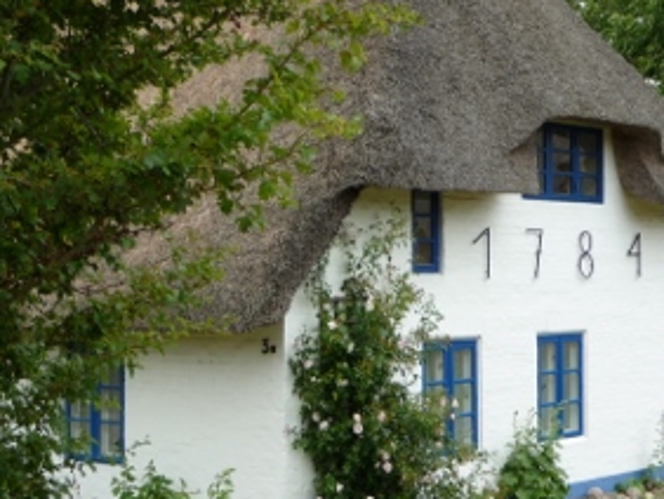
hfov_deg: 25.0
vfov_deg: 18.9
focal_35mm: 78
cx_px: 334
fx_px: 1497
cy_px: 261
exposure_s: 1/320
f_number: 4.3
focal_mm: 9.3
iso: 100
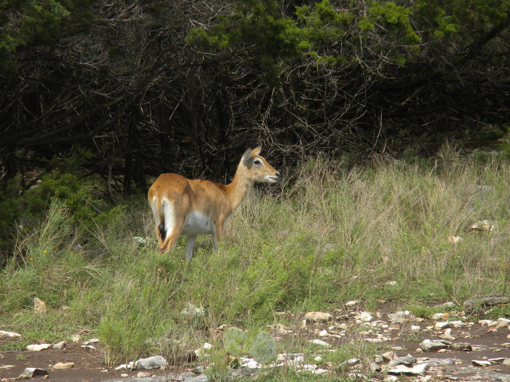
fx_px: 3831
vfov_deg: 5.7
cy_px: 191
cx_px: 255
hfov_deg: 7.6
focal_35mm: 260
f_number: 5.3
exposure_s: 1/414
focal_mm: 46.2
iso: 99
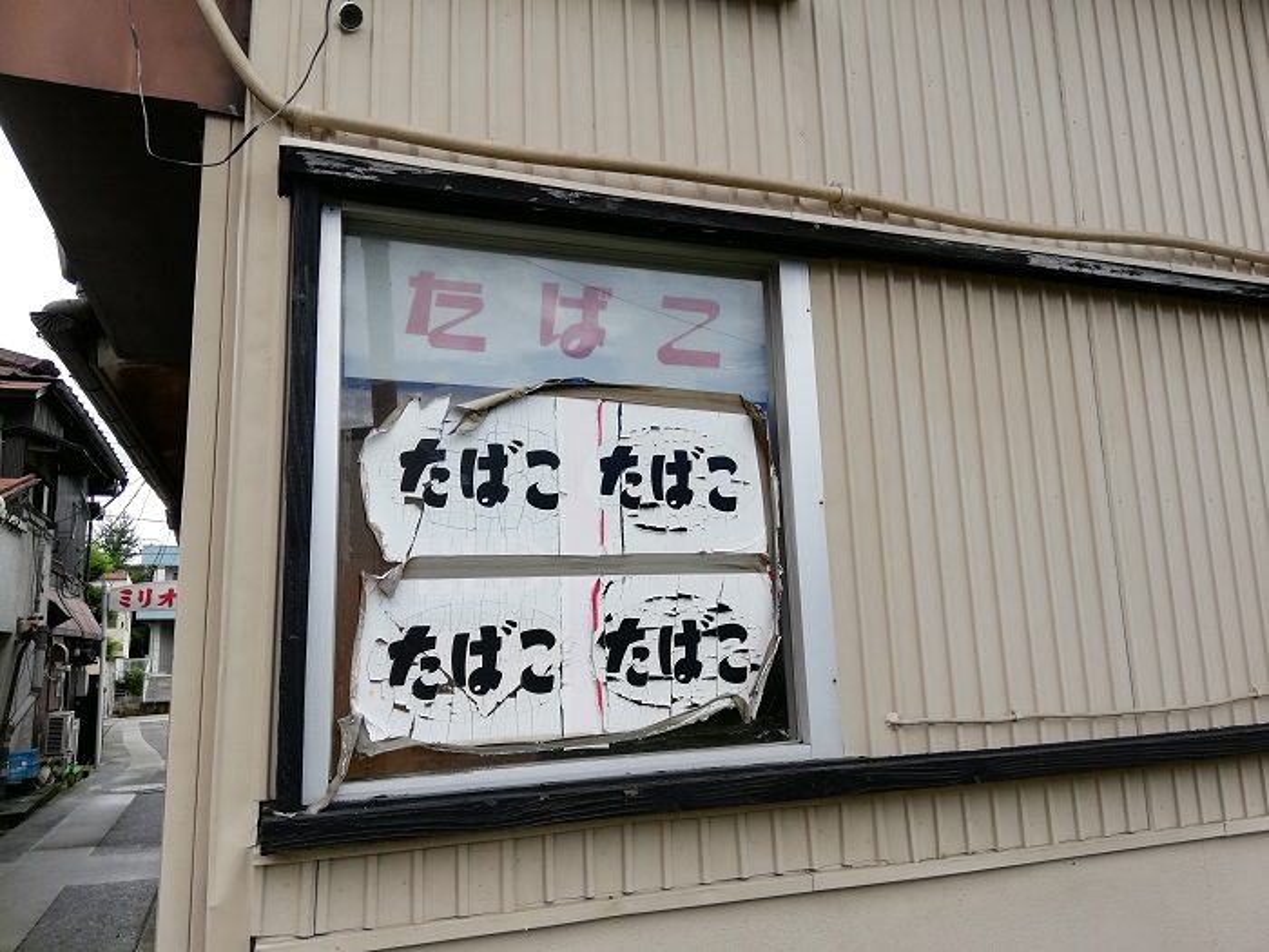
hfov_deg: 67.3
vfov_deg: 53.1
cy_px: 476
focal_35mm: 26
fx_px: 953
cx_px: 634
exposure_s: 1/575
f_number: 2.2
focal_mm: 3.81
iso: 50
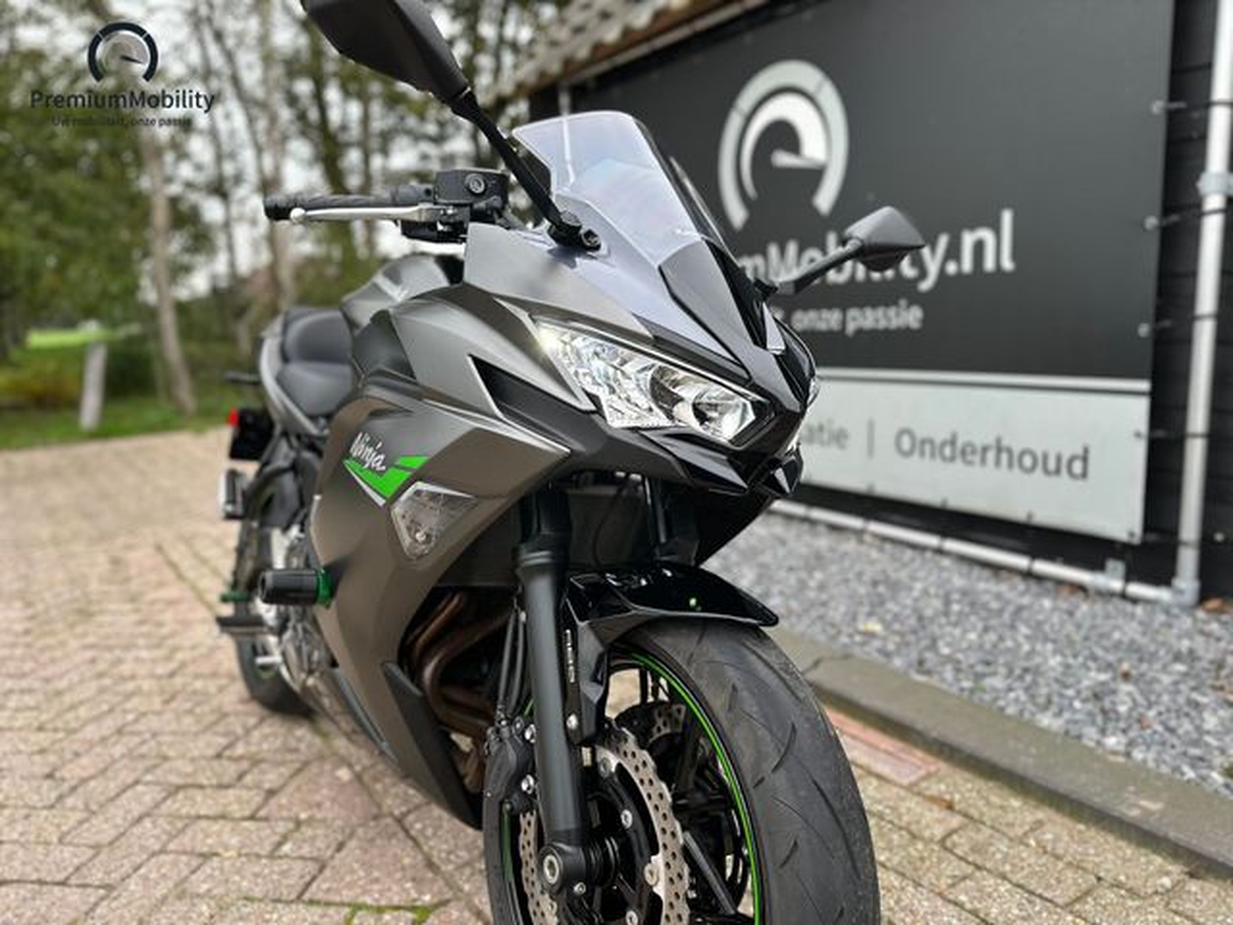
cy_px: 462
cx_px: 616
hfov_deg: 71.6
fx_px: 855
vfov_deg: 56.8
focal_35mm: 24
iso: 80
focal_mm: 6.86
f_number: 1.78
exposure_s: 1/409
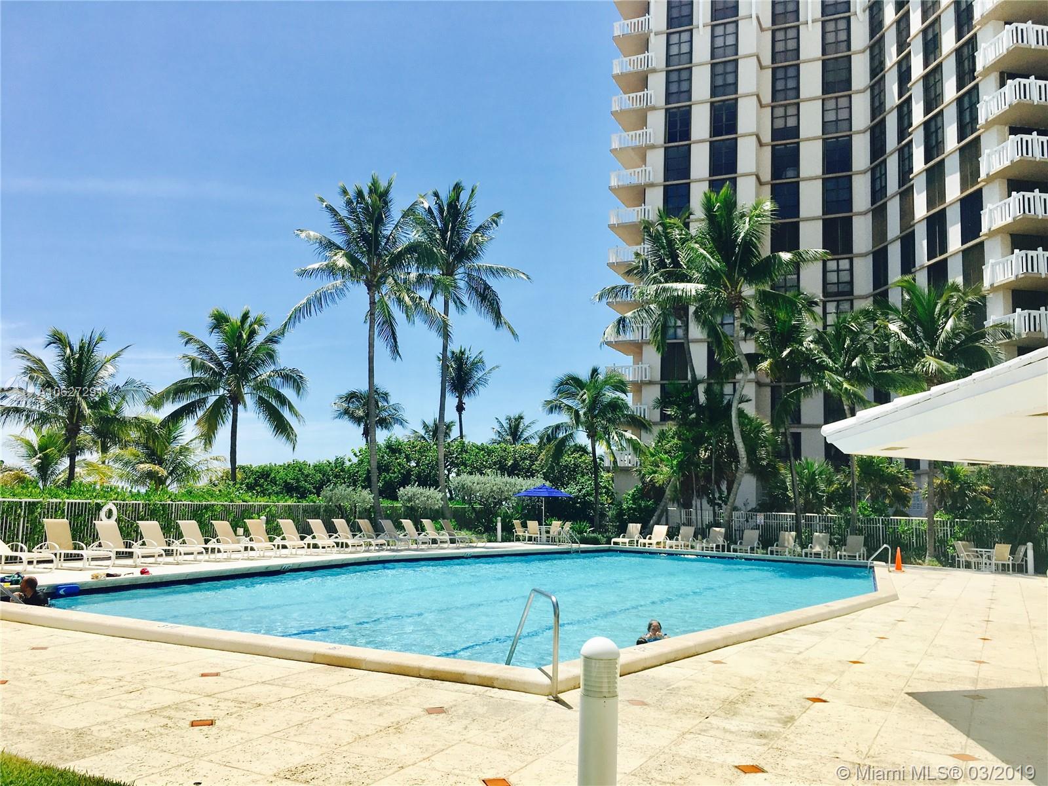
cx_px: 524
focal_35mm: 29
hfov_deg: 61.7
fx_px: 878
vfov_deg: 48.2
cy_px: 393
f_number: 2.2
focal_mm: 4.15
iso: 25
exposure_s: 1/2747
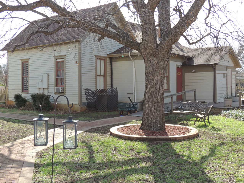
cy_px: 92
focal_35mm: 43
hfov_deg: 43.9
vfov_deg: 33.6
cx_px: 122
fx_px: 303
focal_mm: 7.6
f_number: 3.4
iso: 100
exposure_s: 1/320
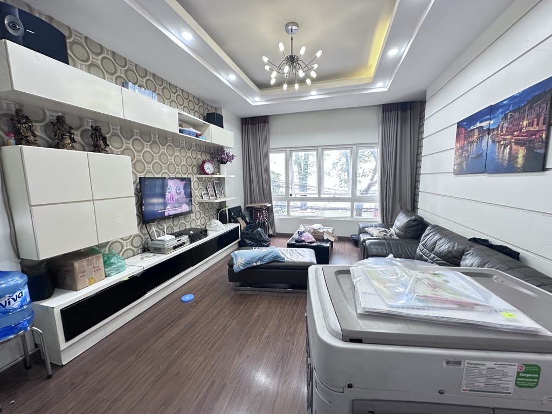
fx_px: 223
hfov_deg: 102.1
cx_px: 276
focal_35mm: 14
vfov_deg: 85.7
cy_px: 207
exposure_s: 1/50
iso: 250
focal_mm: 2.22
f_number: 2.2
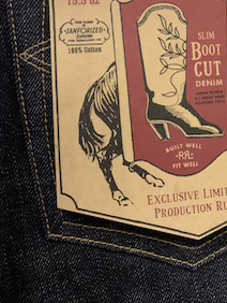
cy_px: 46
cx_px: 195
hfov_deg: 28.8
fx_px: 428
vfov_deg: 37.0
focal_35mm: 49
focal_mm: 4.25
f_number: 1.8
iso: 640
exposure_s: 1/30
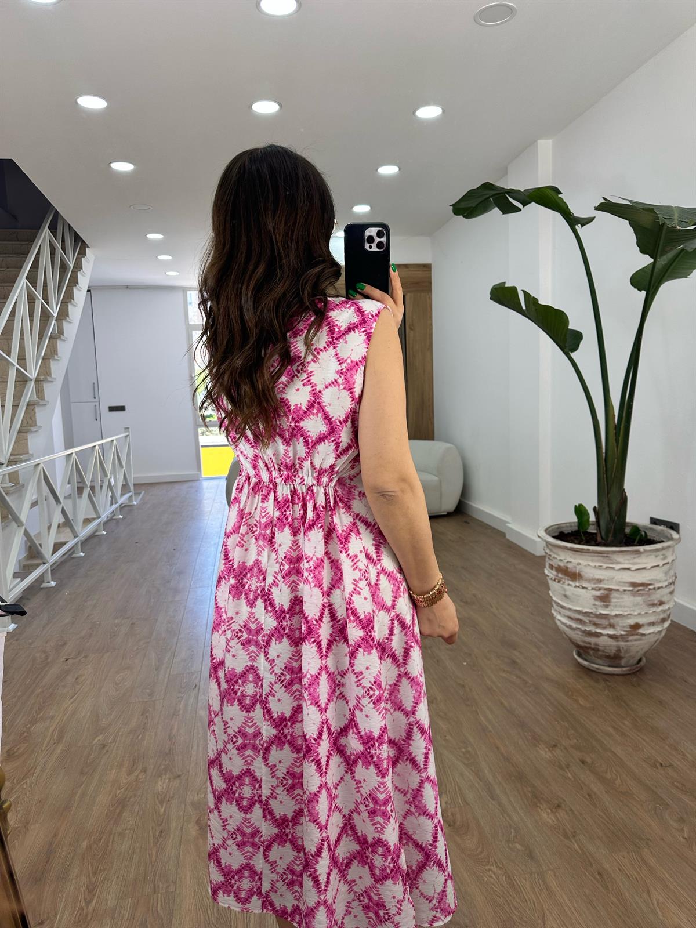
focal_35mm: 24
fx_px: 643
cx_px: 348
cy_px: 464
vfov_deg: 71.6
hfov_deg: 56.8
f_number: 1.78
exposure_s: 1/130
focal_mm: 6.86
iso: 64
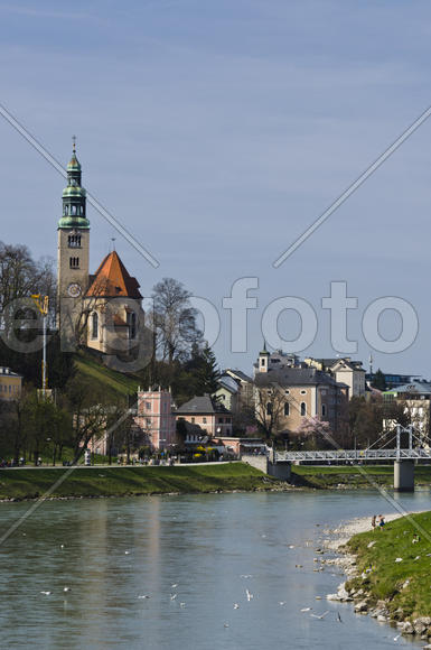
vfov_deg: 16.1
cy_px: 325
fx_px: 2296
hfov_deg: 10.7
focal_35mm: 128
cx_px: 216
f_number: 9.5
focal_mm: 85
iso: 100
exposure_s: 1/250
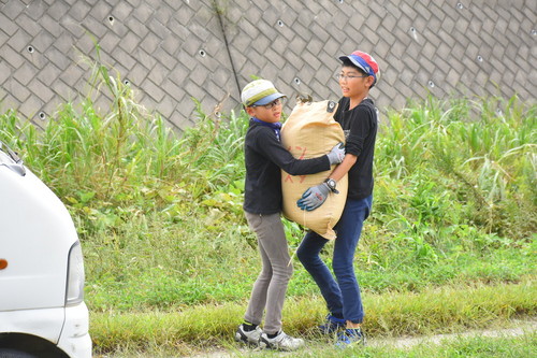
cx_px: 268
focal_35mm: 93
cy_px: 179
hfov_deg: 21.9
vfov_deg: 14.7
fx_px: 1387
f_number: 7.1
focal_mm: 62
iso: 1250
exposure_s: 1/800
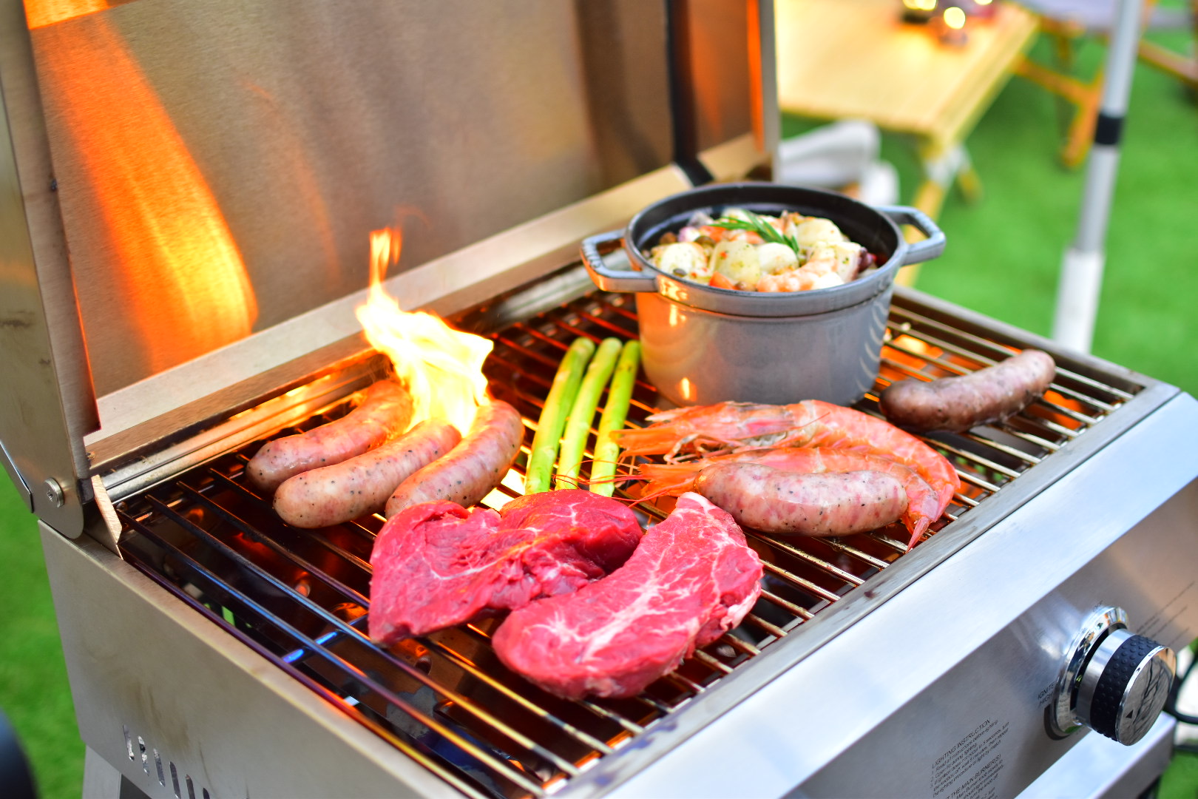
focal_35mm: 52
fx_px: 1747
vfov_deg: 25.8
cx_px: 599
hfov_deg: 37.9
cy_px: 400
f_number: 2
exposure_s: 1/250
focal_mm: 35
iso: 400
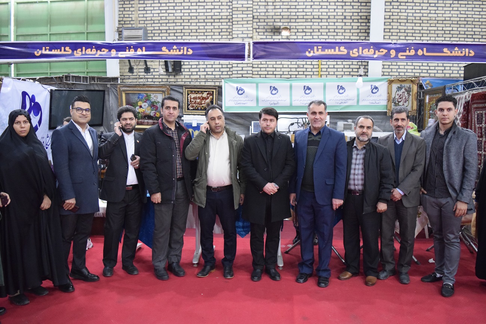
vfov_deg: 47.9
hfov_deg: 67.4
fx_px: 365
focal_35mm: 27
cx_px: 243
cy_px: 162
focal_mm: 18
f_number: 3.5
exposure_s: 1/50
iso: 5000
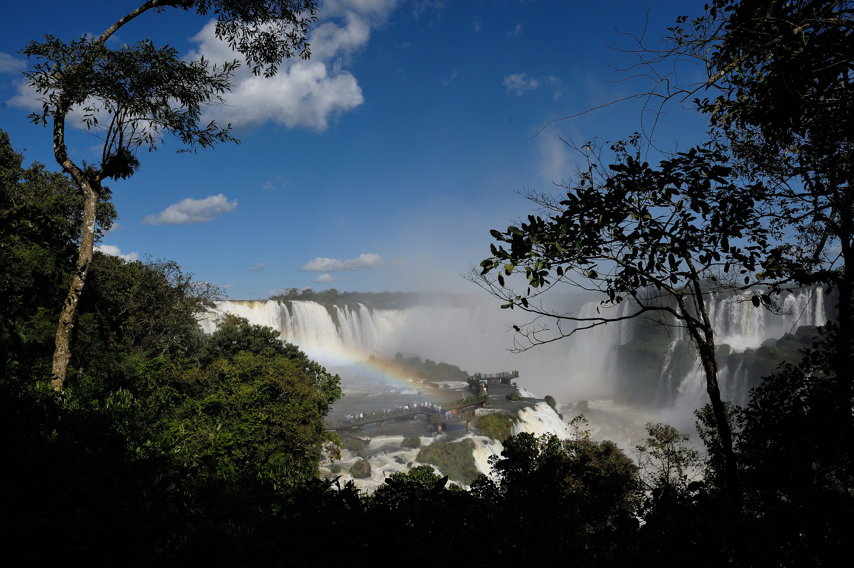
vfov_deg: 53.1
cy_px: 284
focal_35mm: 24
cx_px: 427
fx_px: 569
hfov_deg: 73.8
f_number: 13
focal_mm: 24
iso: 200
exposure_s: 1/800
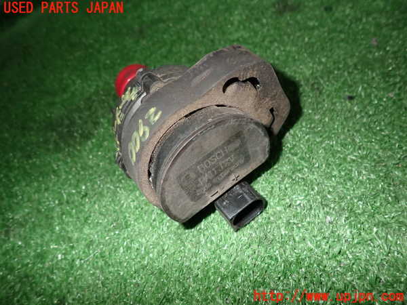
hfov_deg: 69.4
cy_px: 152
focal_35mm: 25
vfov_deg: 54.9
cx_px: 204
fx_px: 294
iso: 400
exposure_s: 1/30
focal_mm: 4.5
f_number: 5.6
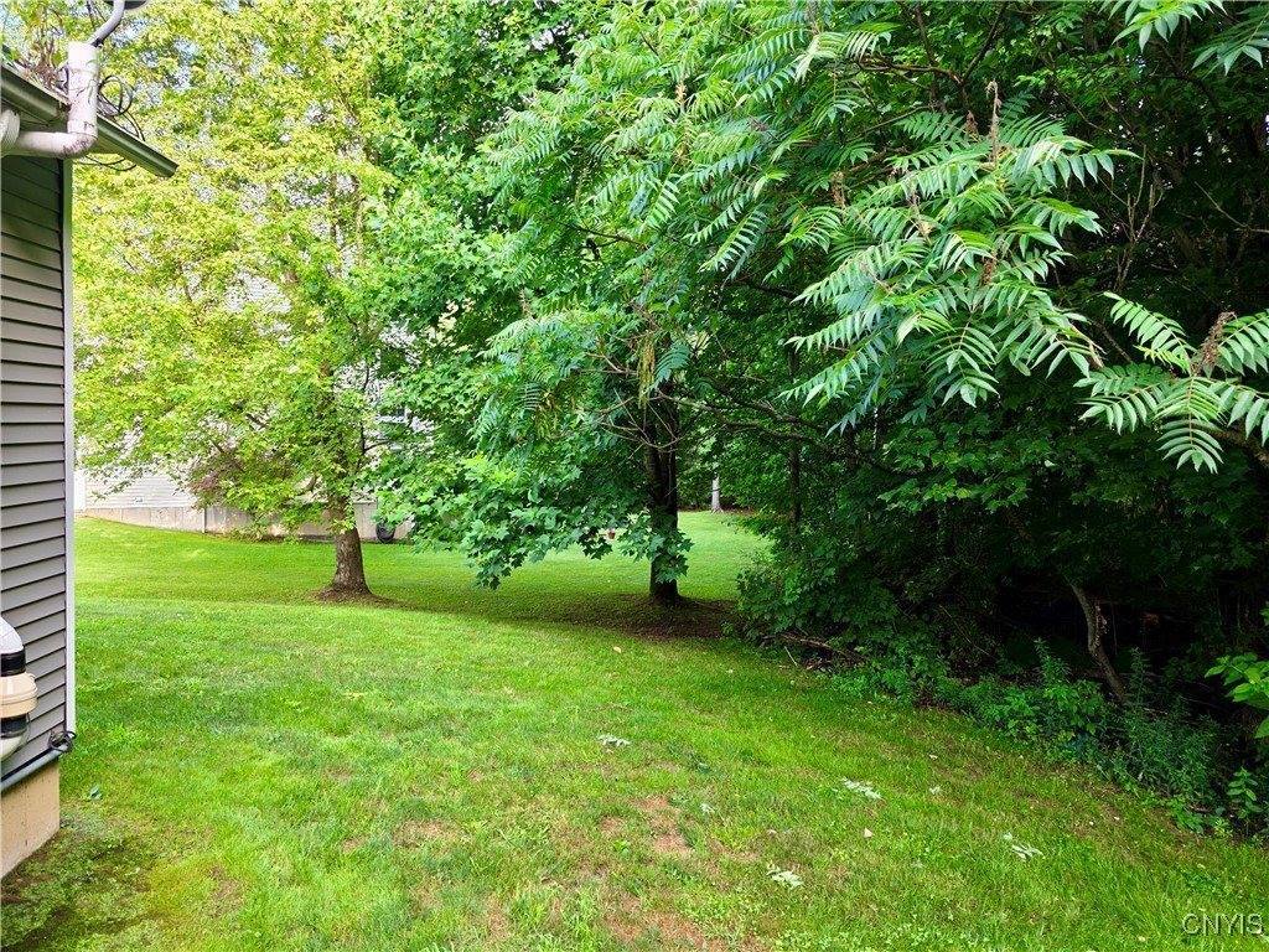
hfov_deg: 73.9
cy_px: 476
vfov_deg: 58.9
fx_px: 843
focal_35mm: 23
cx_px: 634
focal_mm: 6.3
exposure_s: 1/180
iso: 64
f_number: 1.7
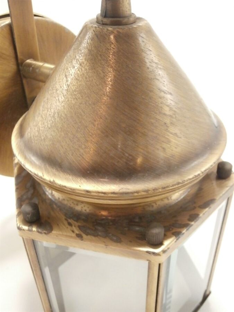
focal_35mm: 38
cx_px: 117
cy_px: 156
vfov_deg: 49.0
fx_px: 343
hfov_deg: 37.7
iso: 800
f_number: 3.9
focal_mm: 6.67
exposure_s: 1/125
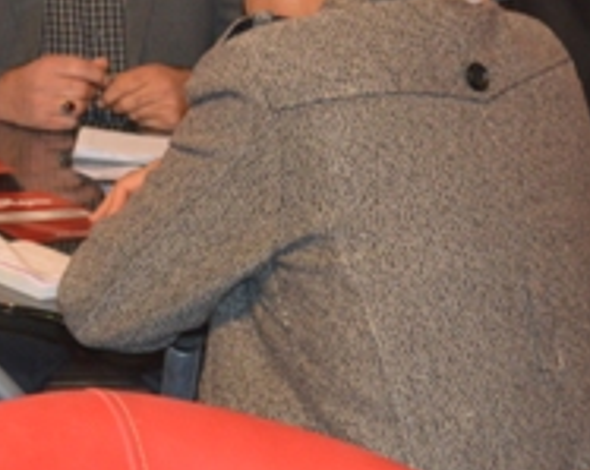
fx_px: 2859
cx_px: -174
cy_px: -25
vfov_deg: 9.3
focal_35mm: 164
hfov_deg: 11.5
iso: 1100
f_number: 5
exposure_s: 1/60
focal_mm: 34
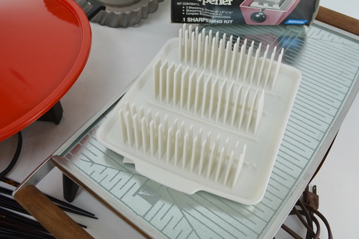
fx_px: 329
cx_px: 180
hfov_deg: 57.2
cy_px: 120
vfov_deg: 40.0
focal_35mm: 33
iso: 200
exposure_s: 1/160
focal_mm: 22
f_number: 6.3
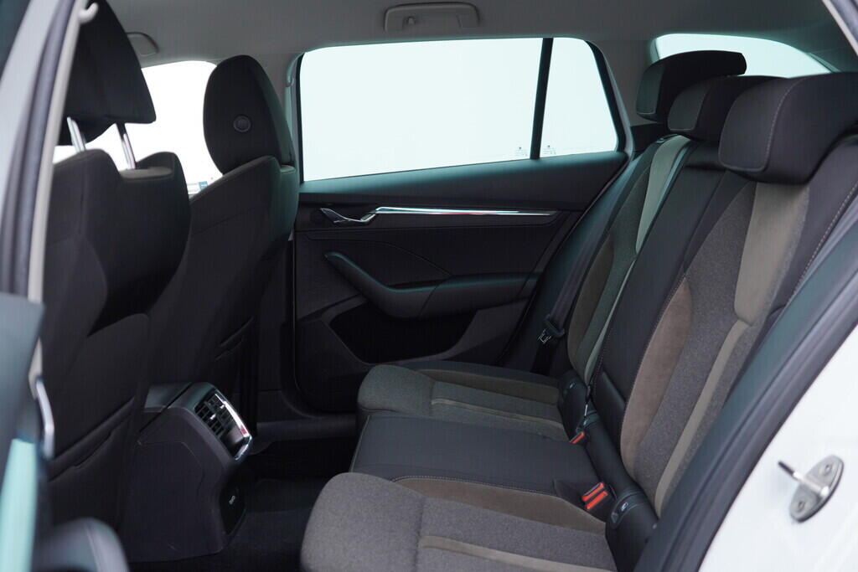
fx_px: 858
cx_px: 429
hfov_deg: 53.1
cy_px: 286
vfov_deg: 36.9
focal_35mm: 36
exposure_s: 1/40
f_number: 2.8
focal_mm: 24
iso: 160
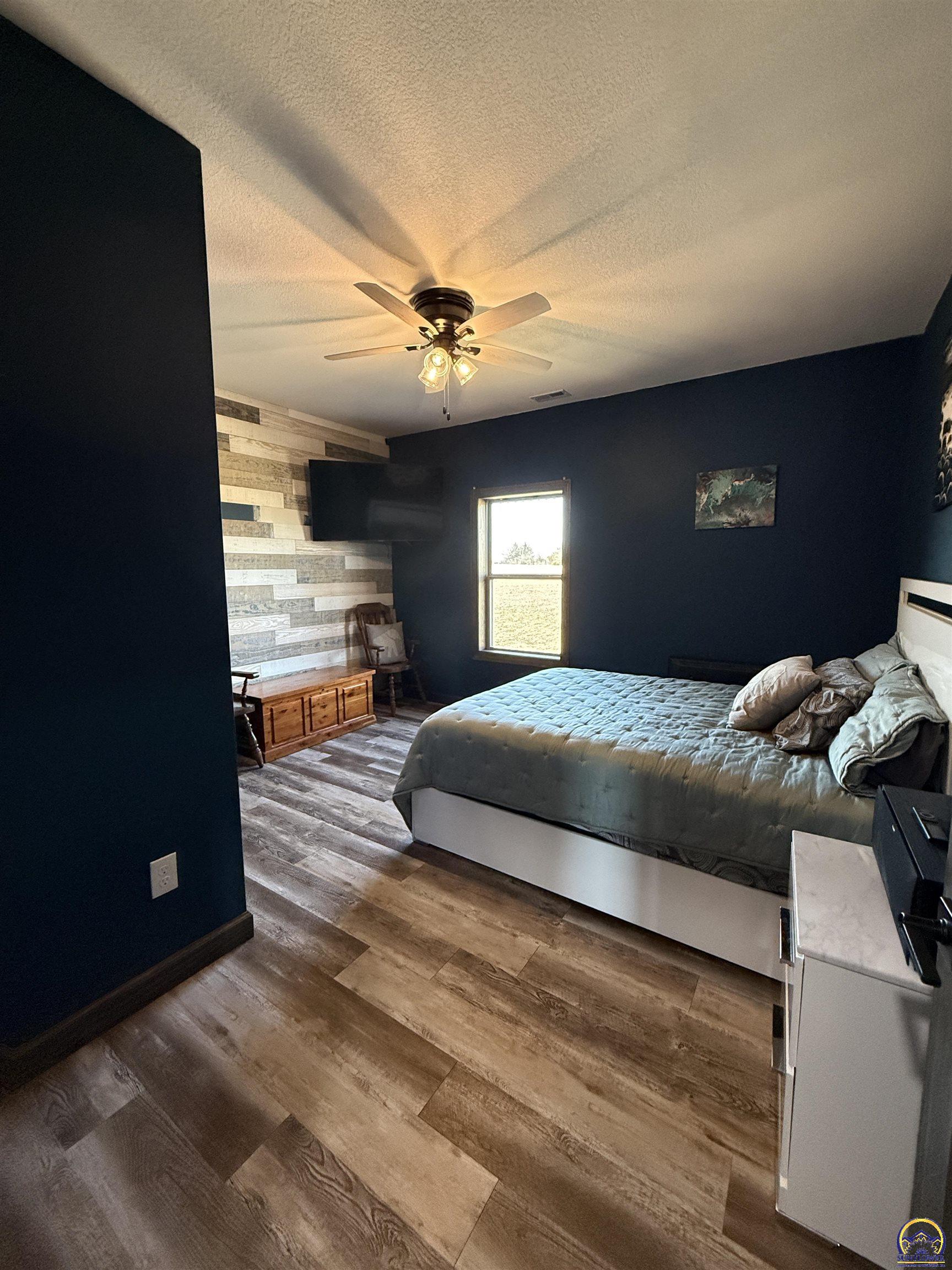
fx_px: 513
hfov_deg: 85.7
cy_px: 635
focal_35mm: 14
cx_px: 476
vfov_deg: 102.1
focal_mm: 2.22
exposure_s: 1/120
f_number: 2.2
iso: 640
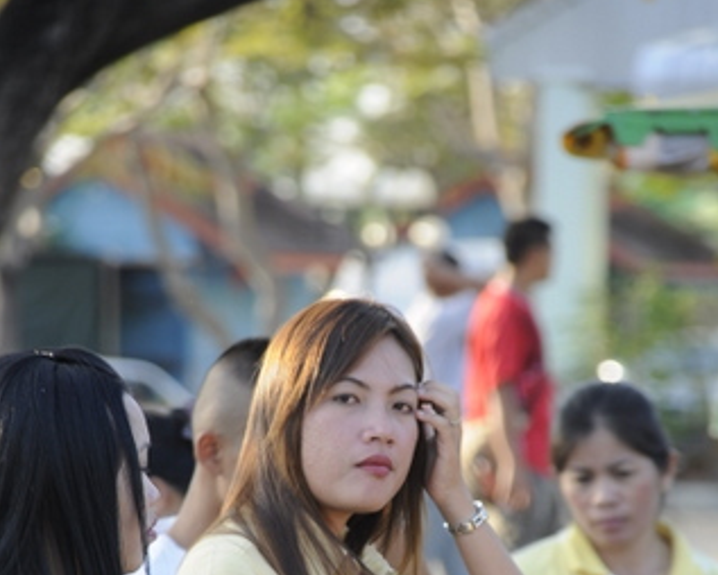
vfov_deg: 3.6
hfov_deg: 4.5
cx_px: 359
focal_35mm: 426
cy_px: 539
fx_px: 9058
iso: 250
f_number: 6.3
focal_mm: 200
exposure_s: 1/125
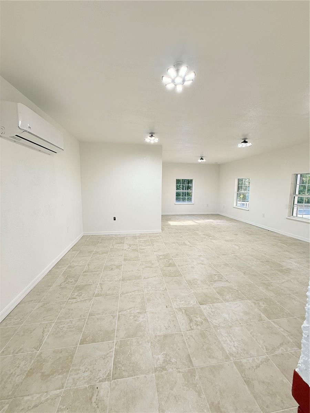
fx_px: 167
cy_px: 206
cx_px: 155
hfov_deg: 85.7
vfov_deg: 102.1
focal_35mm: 14
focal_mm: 2.22
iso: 64
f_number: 2.2
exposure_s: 1/120
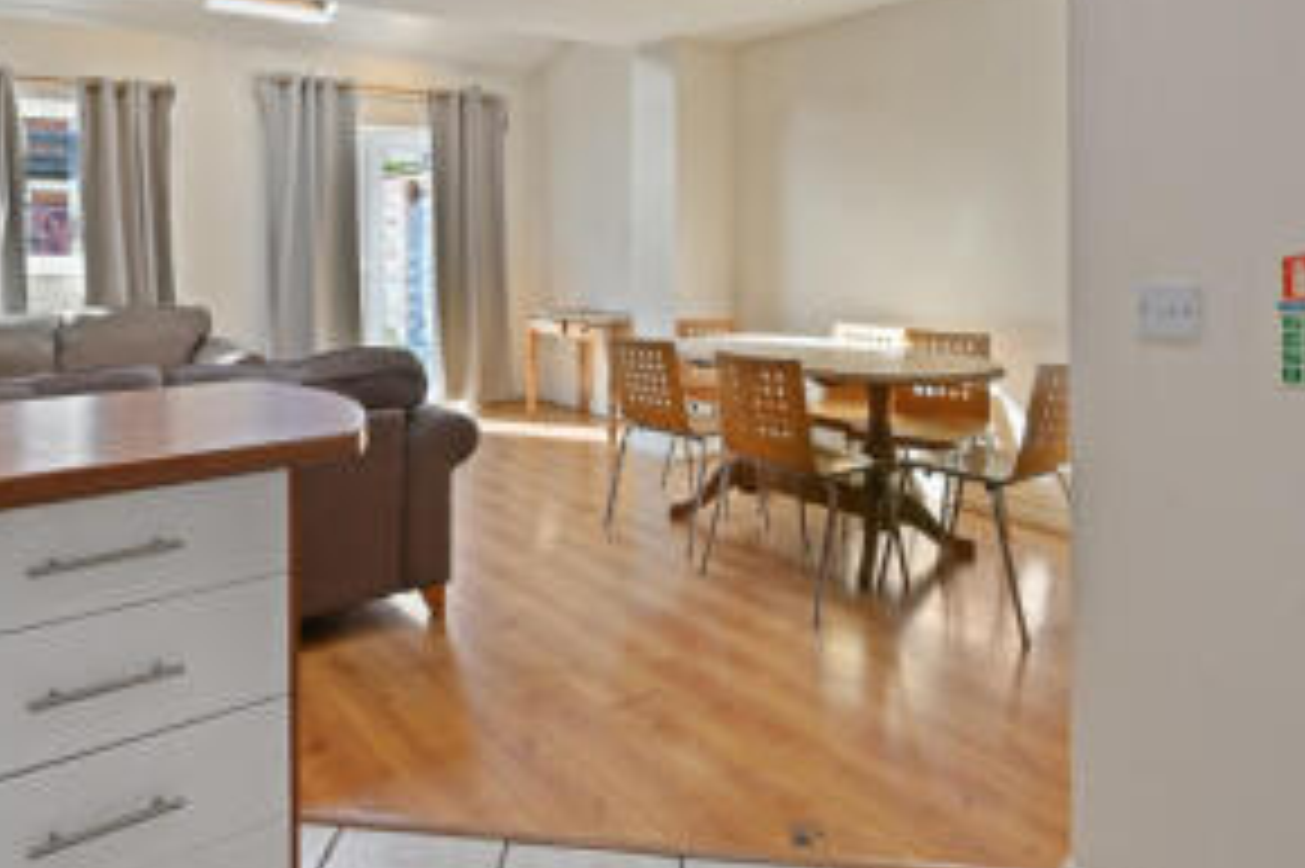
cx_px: 544
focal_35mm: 23
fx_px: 833
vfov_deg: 53.9
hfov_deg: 75.6
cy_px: 286
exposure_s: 1/5
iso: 200
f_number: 7.1
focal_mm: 14
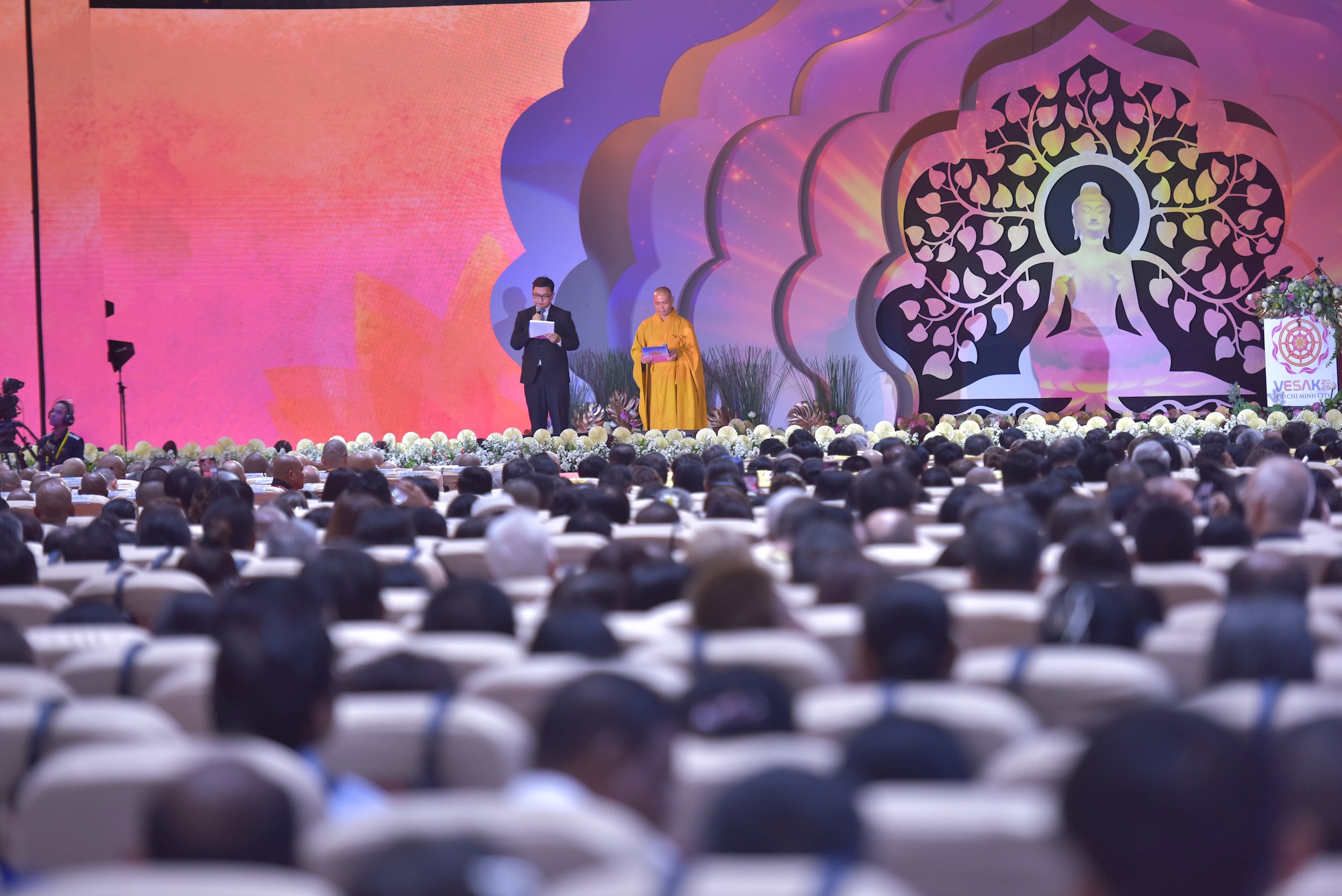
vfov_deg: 9.2
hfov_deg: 13.7
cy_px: 448
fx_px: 5593
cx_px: 671
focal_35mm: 150
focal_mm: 150
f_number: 2.8
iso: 1250
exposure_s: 1/250
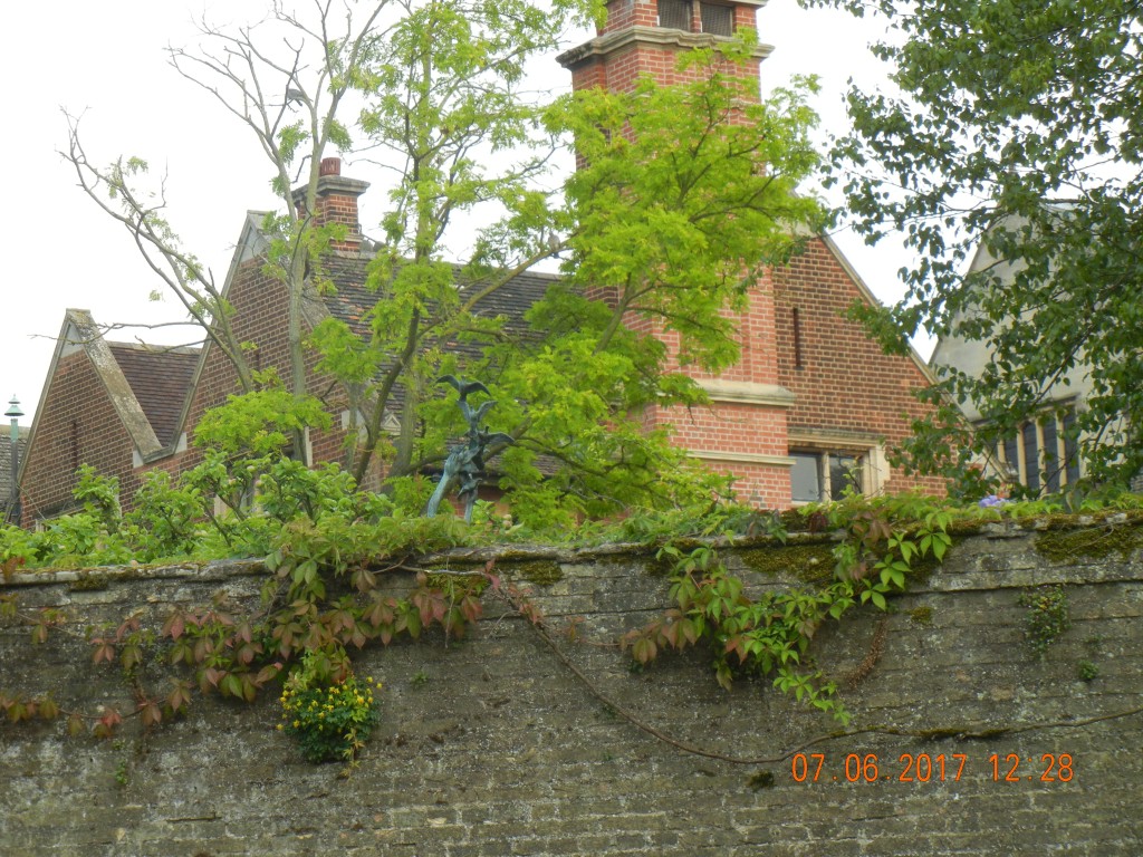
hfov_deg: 14.8
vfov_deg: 11.1
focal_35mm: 133
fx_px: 4392
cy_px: 428
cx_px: 572
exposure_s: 1/250
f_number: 4.6
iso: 292
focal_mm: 24
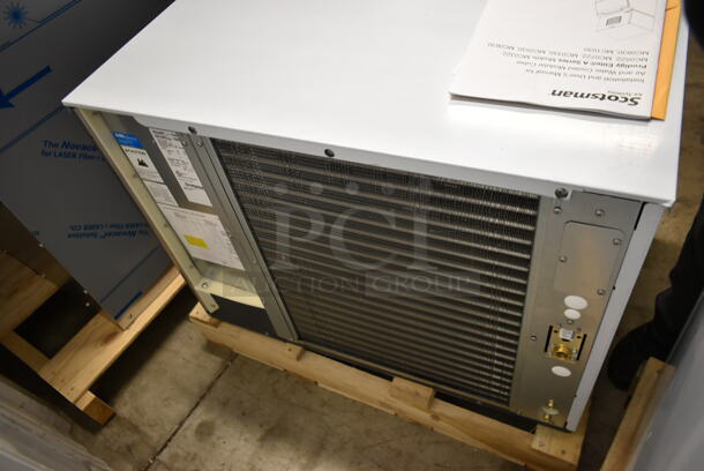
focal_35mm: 27
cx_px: 352
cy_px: 236
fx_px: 528
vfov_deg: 48.0
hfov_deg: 67.3
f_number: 3.5
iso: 800
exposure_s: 1/30
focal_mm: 18
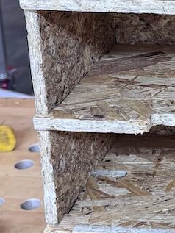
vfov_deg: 18.3
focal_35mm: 106
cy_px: 28
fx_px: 714
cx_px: 279
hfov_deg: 13.1
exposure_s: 1/120
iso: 125
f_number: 1.78
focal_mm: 6.76
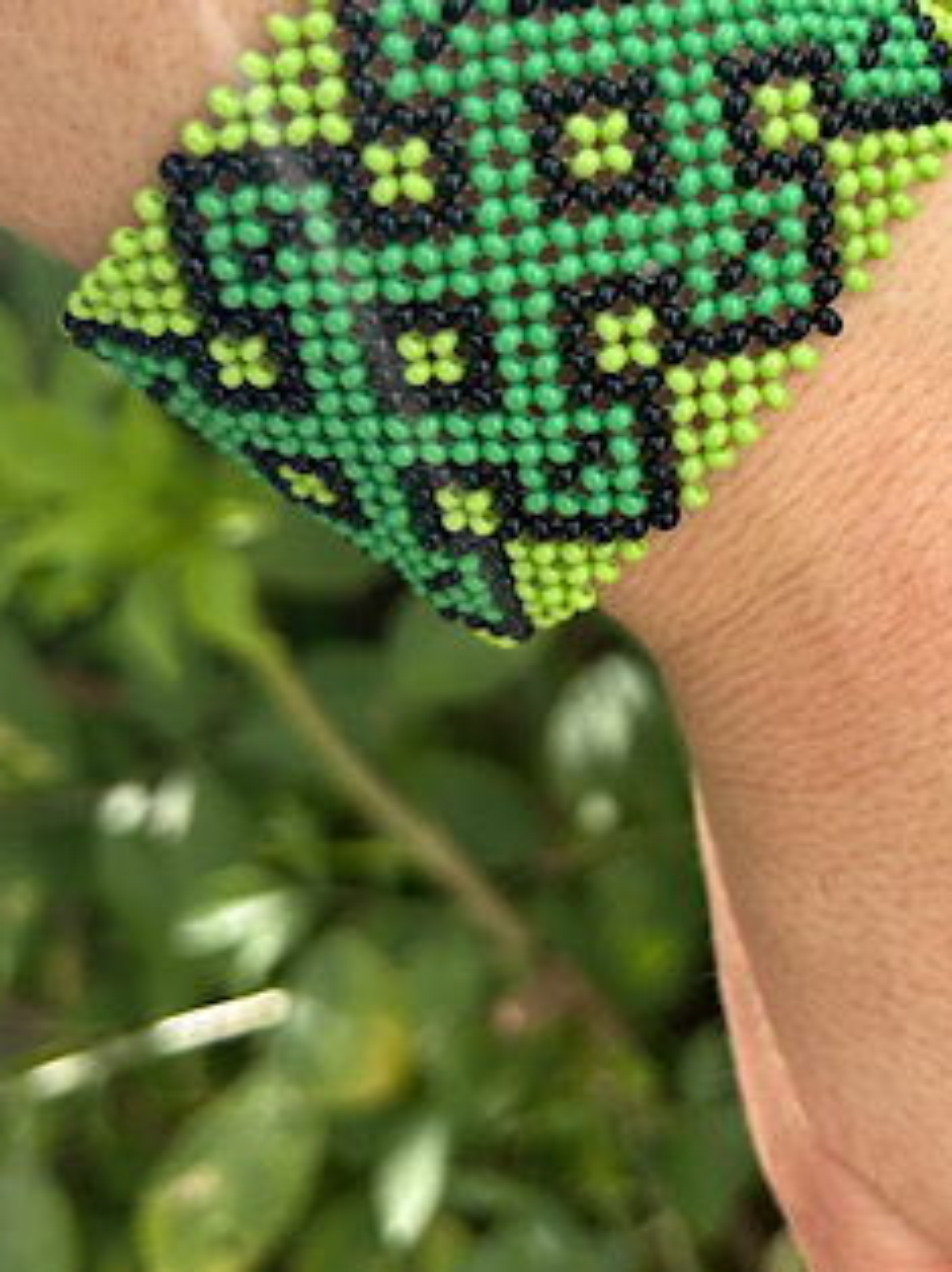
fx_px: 1689
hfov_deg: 31.2
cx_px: 648
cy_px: 379
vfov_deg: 40.5
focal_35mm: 46
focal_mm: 5.7
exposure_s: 1/1511
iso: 50
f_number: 1.5
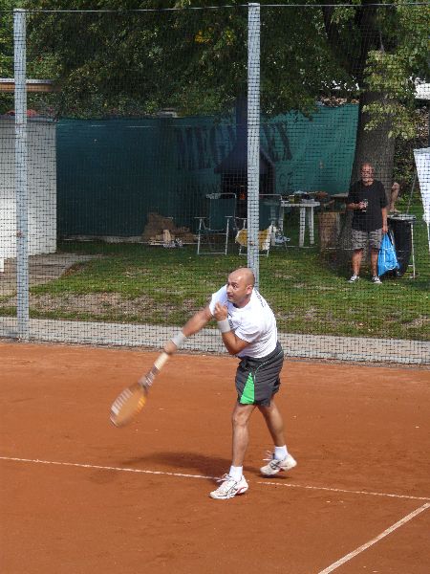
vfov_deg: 18.5
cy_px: 287
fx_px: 1756
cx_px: 215
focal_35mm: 106
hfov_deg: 14.0
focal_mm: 17.5
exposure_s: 1/200
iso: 100
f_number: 4
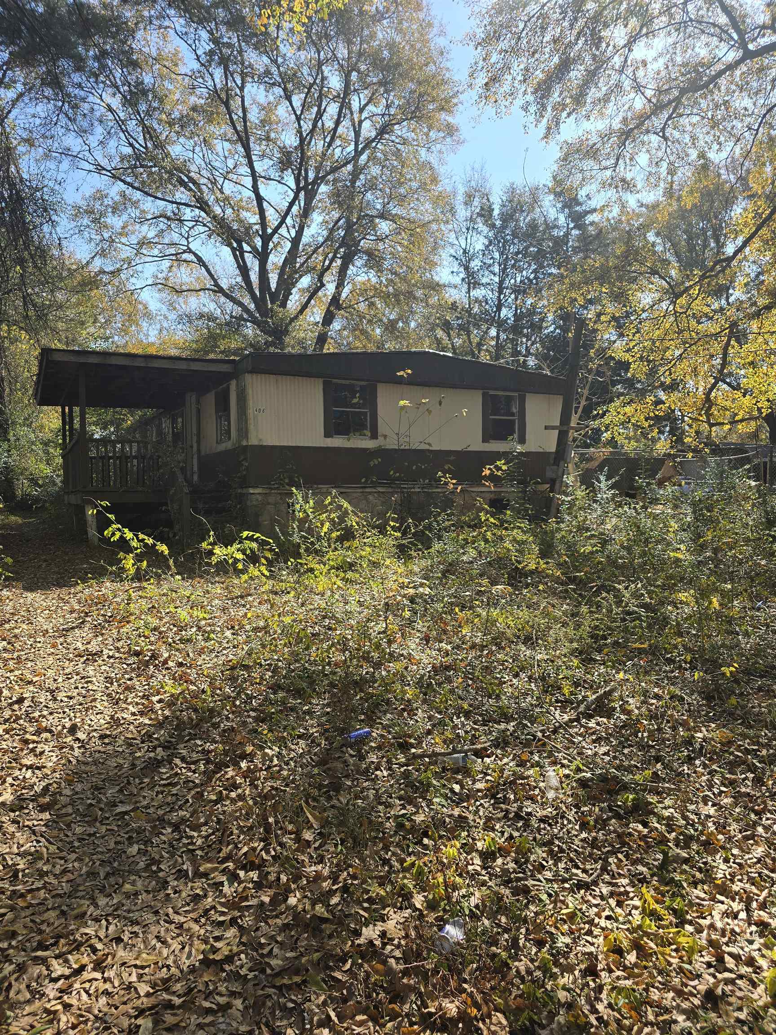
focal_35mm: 23
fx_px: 687
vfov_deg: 73.9
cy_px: 518
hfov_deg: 58.9
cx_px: 388
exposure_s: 1/500
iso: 12
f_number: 1.7
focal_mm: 6.3
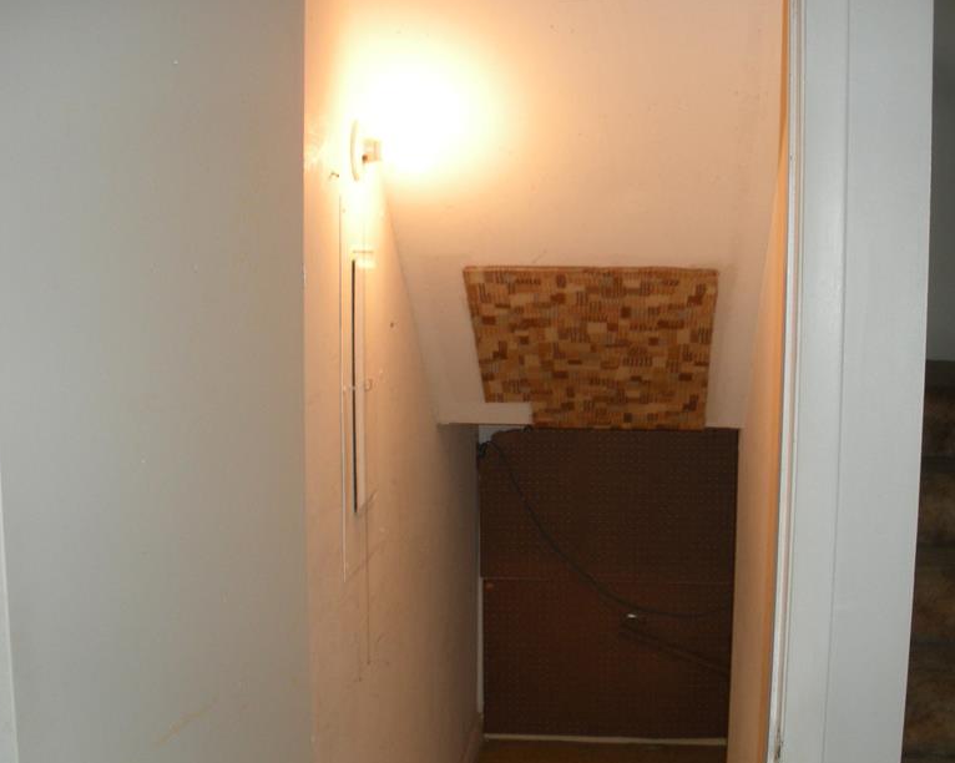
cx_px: 598
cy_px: 433
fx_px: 1328
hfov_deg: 39.3
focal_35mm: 47
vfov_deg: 32.0
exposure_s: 1/30
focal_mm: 6.3
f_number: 3.5
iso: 88
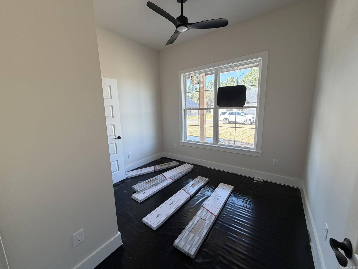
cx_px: 179
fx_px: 145
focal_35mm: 14
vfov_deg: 85.7
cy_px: 134
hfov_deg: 102.1
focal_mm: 2.22
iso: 160
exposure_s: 1/121
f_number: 2.2
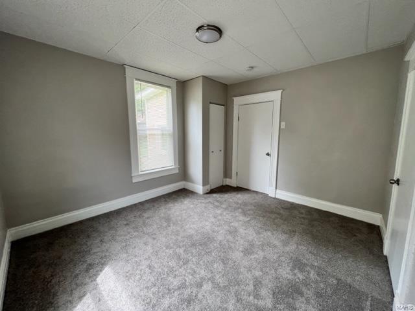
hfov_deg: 106.2
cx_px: 208
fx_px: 156
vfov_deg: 89.9
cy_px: 156
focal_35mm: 13
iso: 80
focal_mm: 1.57
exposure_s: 1/99
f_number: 1.8
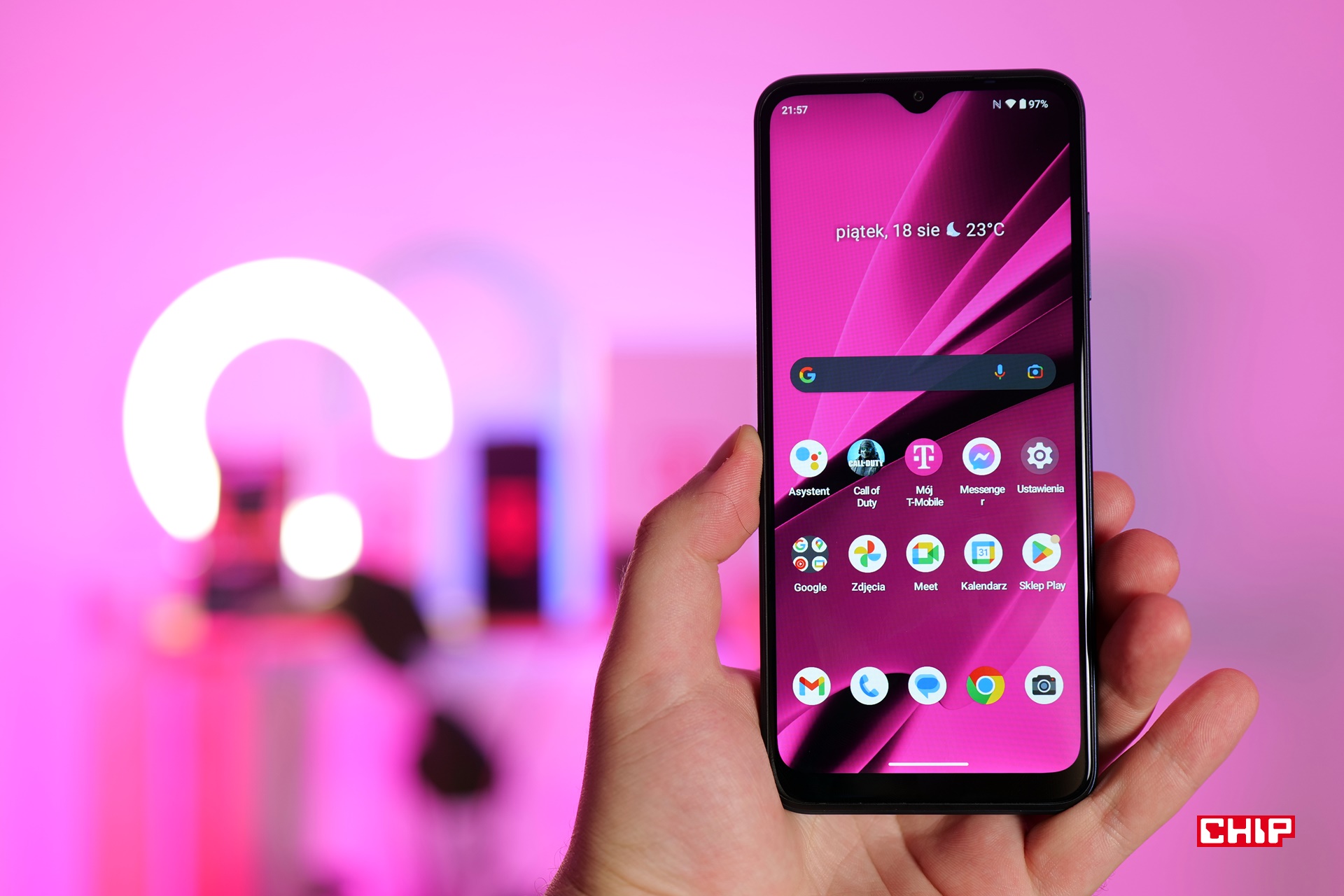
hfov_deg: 39.6
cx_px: 672
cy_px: 448
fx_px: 1867
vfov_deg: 27.0
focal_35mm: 50
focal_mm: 50
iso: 640
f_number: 2.8
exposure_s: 1/50
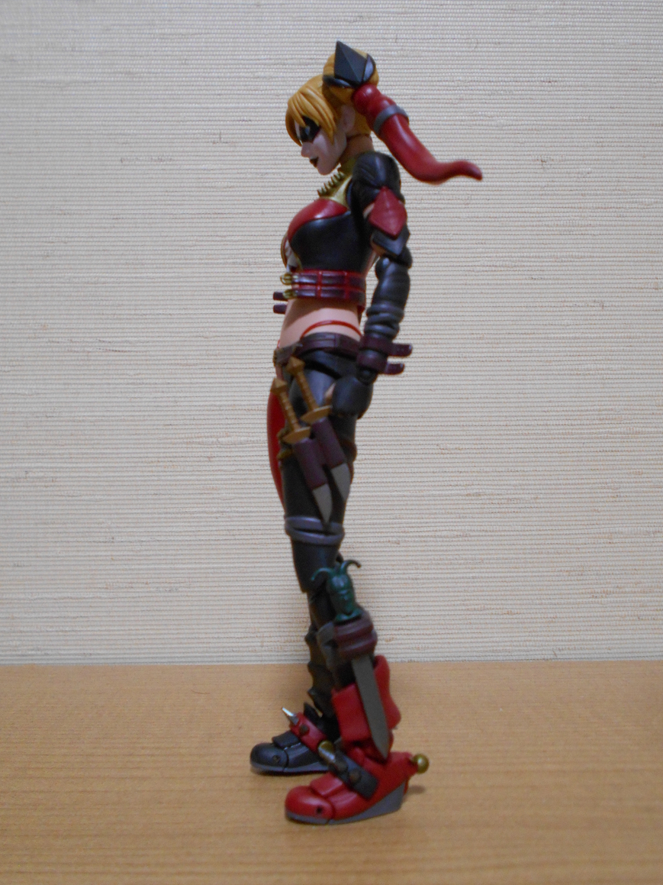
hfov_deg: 48.2
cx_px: 332
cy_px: 442
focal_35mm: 29
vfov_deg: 61.7
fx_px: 741
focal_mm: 5.1
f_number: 3.4
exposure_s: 1/15
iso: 400
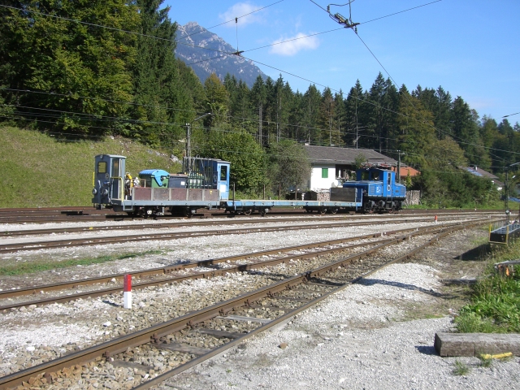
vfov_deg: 37.7
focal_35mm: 38
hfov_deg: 49.0
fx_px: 571
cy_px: 195
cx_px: 260
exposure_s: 1/500
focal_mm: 6.2
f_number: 4.3
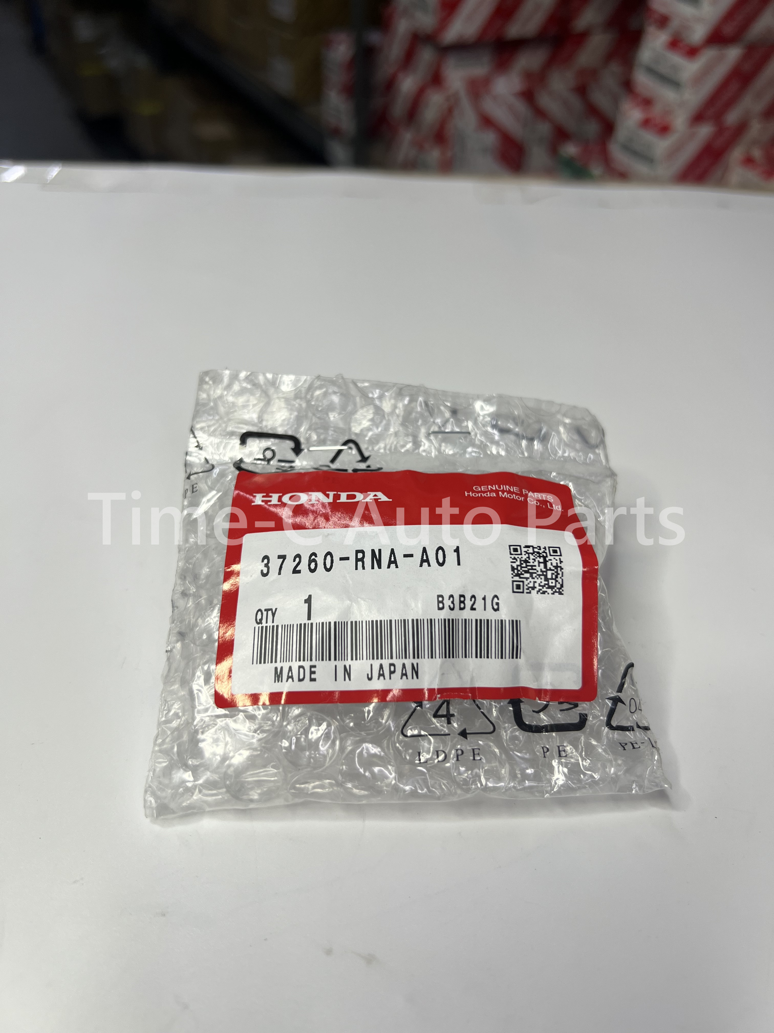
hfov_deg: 53.1
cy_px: 516
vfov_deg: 67.3
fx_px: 775
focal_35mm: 26
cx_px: 387
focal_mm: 5.7
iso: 40
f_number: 1.5
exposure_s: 1/100
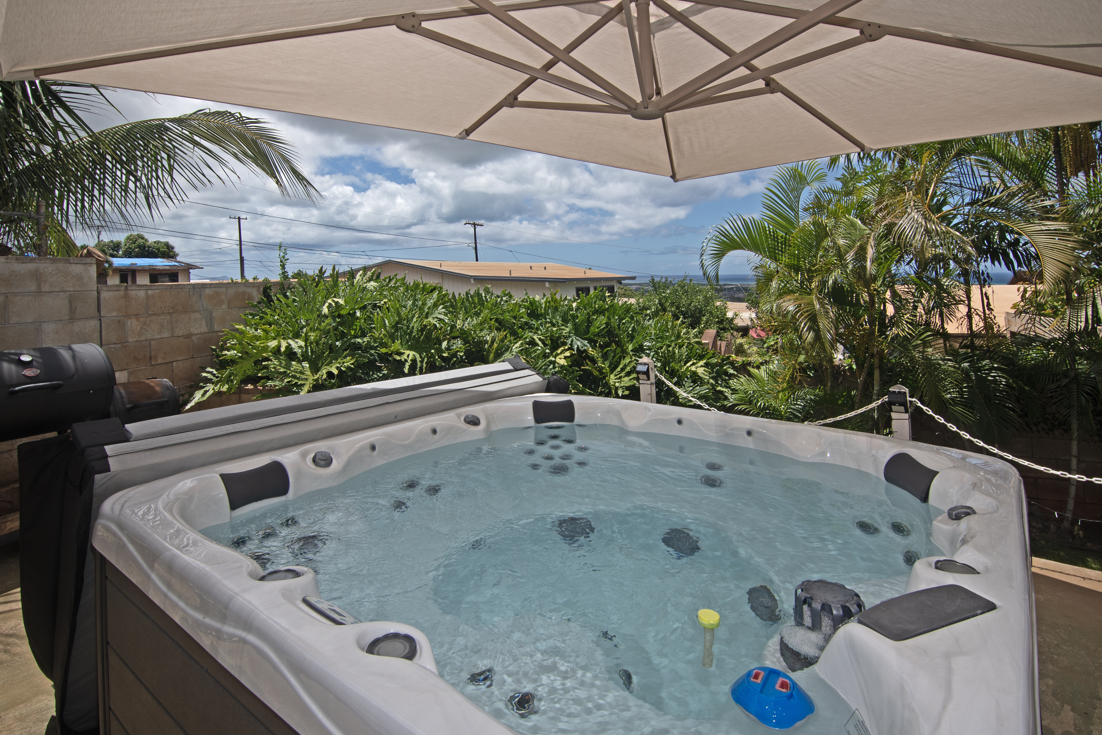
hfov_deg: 96.7
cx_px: 551
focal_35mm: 16
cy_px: 368
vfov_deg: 73.7
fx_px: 490
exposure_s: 1/250
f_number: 10
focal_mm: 11
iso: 100
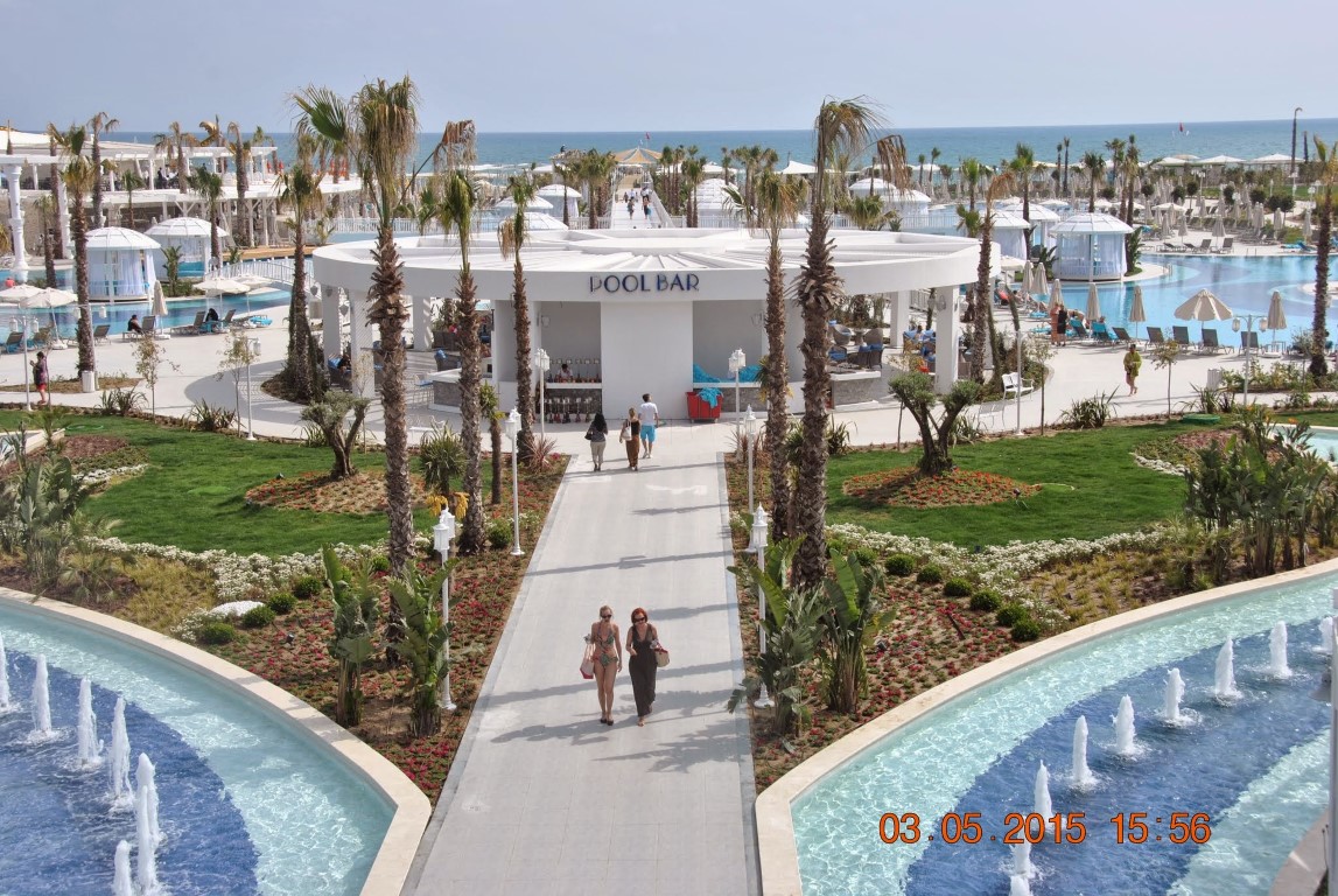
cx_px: 669
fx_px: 1898
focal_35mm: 51
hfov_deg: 38.8
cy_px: 448
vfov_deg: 26.6
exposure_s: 1/320
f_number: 9
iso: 100
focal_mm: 34
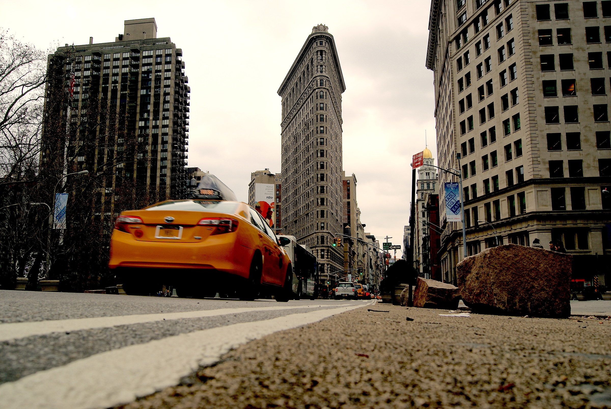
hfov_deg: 57.2
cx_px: 306
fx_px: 561
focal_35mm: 33
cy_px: 204
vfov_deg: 40.1
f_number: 9
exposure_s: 1/80
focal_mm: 22
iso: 100
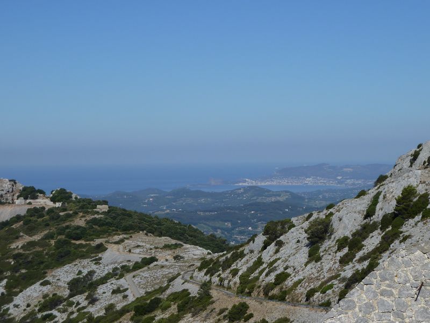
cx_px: 215
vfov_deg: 15.4
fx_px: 1193
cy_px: 162
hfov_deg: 20.4
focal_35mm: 96
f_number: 5.6
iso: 80
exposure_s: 1/800
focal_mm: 15.8
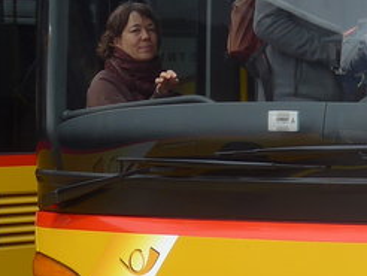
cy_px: 1
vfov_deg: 7.4
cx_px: 474
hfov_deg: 9.7
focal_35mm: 200
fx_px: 2122
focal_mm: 8.4
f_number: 2.8
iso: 80
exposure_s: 1/1000
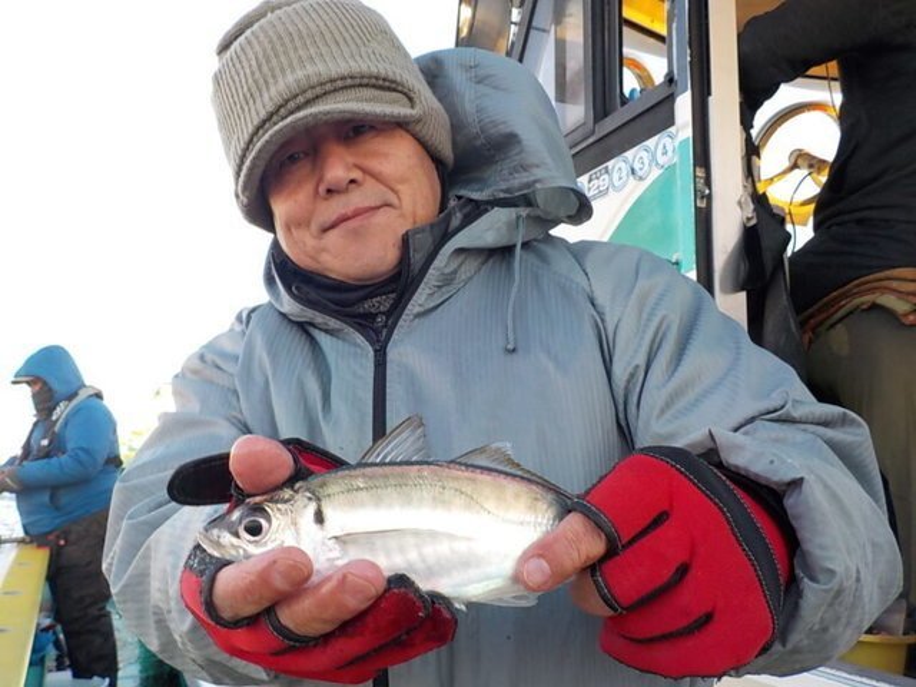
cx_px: 458
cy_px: 344
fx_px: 794
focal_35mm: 30
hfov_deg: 60.0
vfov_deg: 46.8
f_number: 3.3
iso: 125
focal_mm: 4.1
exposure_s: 1/80
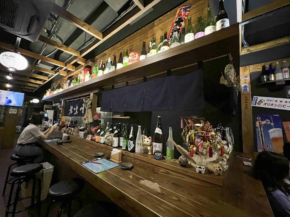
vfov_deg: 89.9
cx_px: 145
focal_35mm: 13
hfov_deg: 106.2
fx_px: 109
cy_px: 108
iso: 2000
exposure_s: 1/32
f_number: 1.8
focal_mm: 1.57
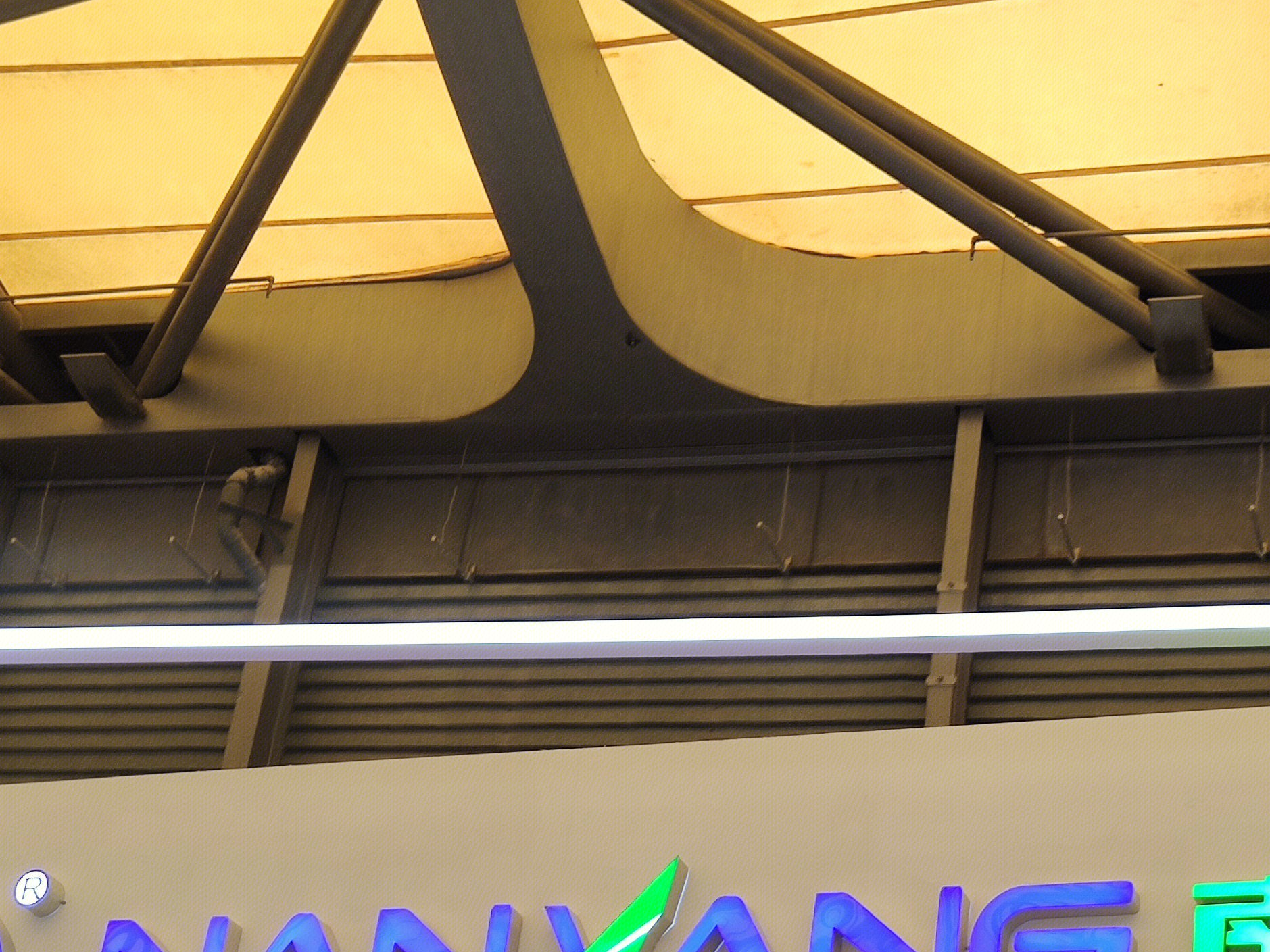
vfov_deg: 21.4
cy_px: 974
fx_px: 2421
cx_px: 893
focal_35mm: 66
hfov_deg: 29.1
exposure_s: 1/100
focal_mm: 4.75
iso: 120
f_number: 1.75
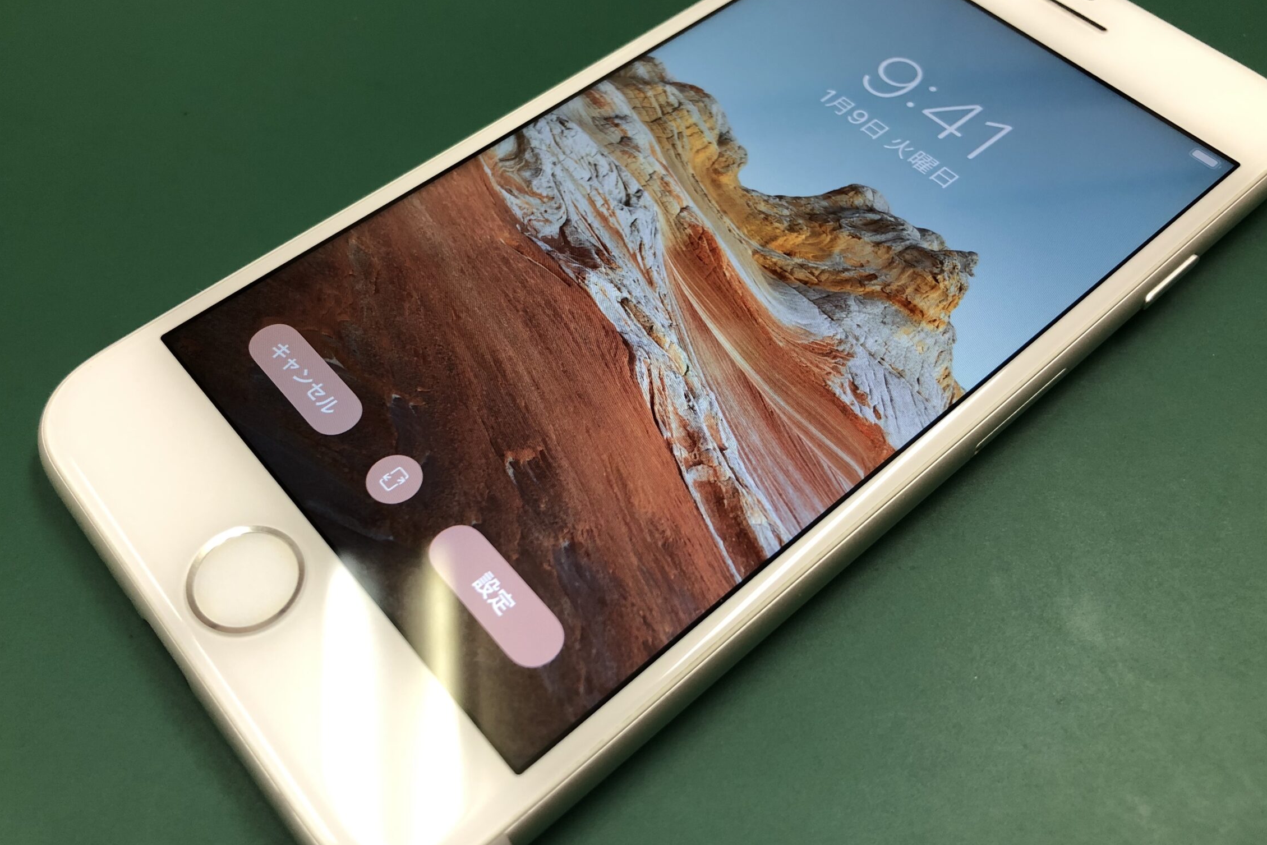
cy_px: 373
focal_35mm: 33
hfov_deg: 57.2
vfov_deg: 39.9
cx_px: 616
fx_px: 1161
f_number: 1.8
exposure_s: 1/33
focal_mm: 3.99
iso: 32
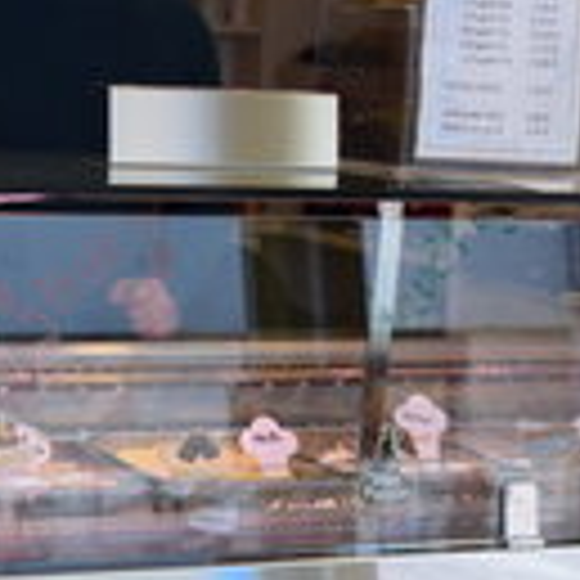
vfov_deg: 14.7
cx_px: 117
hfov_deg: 14.6
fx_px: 2248
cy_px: 279
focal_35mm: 119
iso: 400
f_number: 5.6
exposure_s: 1/125
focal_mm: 25
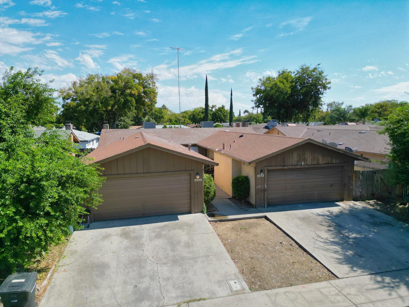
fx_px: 284
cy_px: 154
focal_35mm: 24
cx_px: 204
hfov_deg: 71.6
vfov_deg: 56.8
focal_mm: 6.72
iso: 110
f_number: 1.7
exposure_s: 1/2500
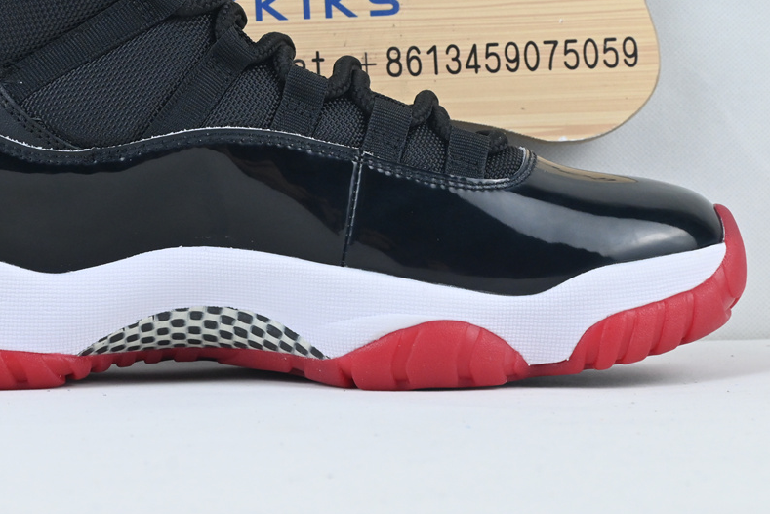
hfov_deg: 27.1
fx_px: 1586
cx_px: 233
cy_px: 165
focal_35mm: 74
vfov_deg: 18.3
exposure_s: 1/100
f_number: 10
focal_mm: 32.5
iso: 1000
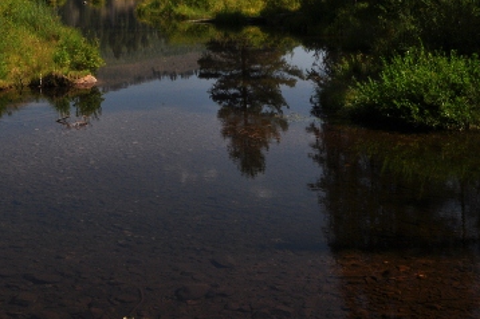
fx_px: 999
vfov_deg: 18.0
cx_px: 80
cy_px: 73
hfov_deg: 26.4
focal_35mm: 75
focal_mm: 28
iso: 200
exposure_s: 1/90
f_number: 16
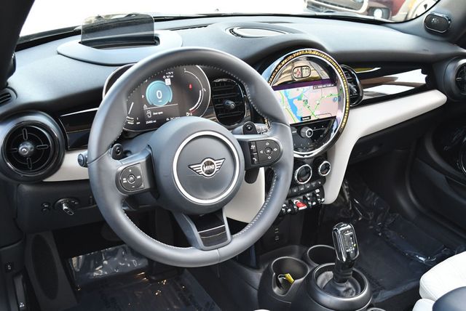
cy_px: 156
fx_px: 466
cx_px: 233
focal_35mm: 36
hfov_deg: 53.1
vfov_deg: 36.9
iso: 720
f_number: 3.5
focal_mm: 18
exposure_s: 1/250
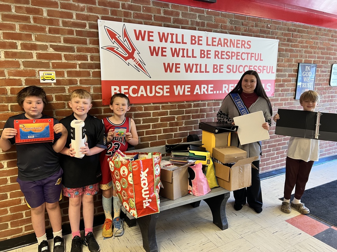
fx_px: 253
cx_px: 168
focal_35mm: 26
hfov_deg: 67.3
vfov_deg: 53.1
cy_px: 126
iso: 200
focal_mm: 5.7
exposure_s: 1/60
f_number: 1.5
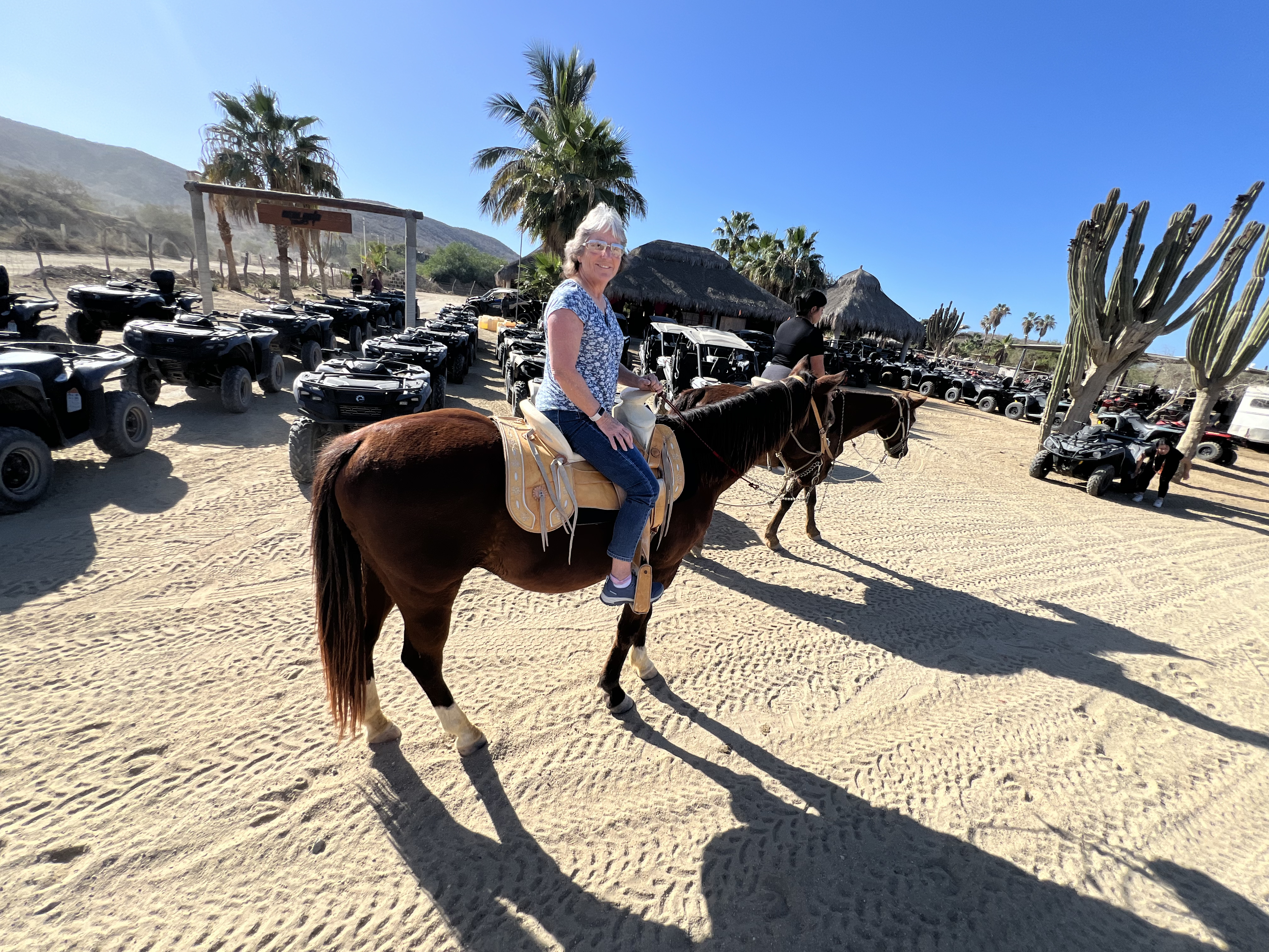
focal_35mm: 13
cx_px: 634
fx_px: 477
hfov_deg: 106.2
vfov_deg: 89.9
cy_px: 476
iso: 32
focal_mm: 1.57
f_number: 1.8
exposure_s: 1/840
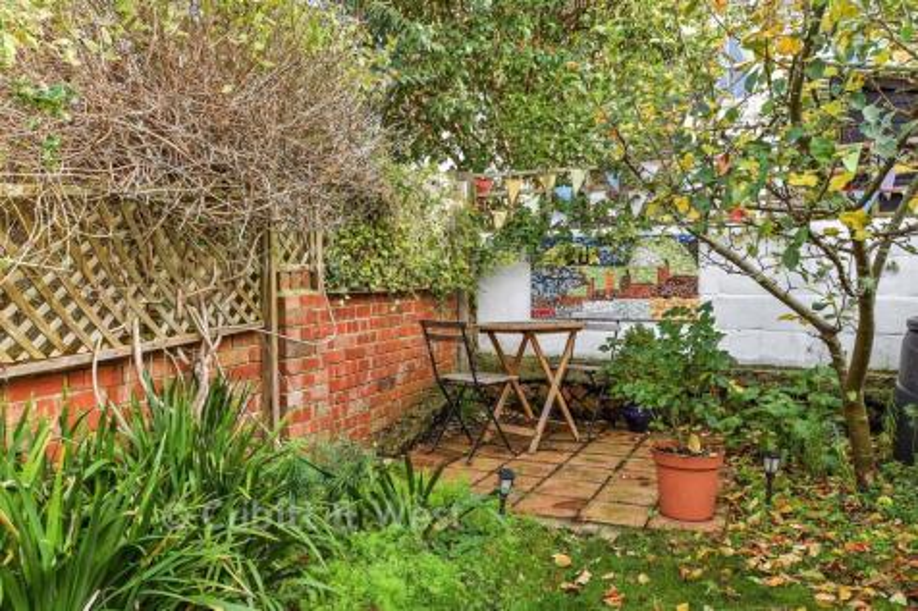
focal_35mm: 30
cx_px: 459
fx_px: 765
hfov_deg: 61.9
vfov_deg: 43.6
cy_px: 306
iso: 200
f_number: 8
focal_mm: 20
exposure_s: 1/80
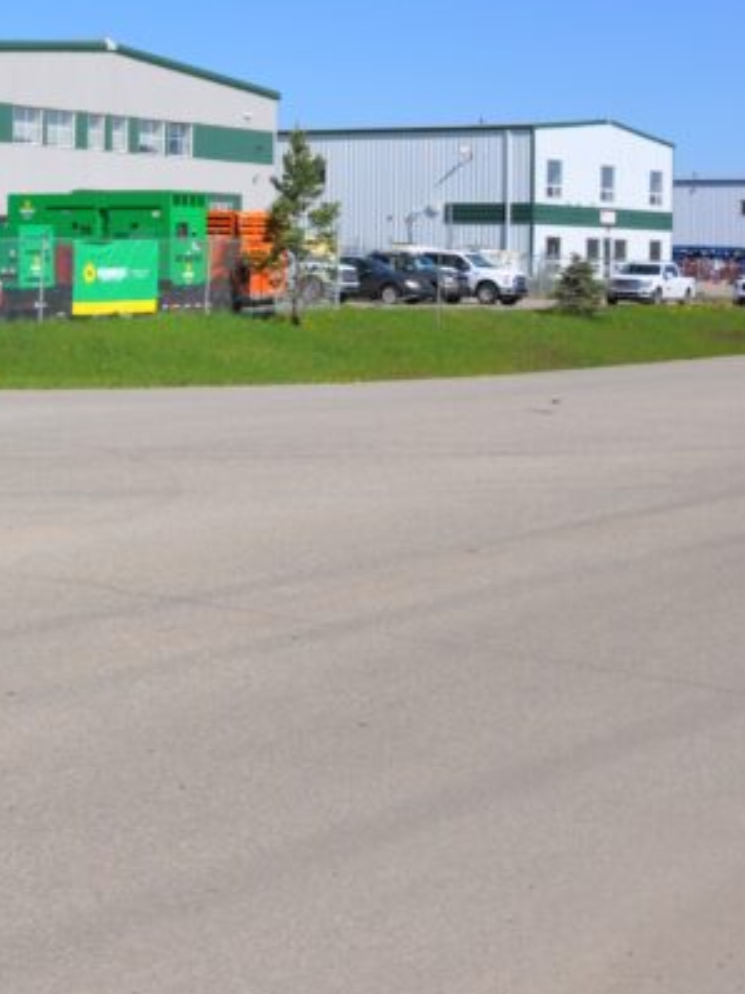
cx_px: -342
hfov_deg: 19.6
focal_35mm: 66
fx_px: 1896
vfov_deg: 28.8
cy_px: 210
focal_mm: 18
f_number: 10
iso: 200
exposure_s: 1/400
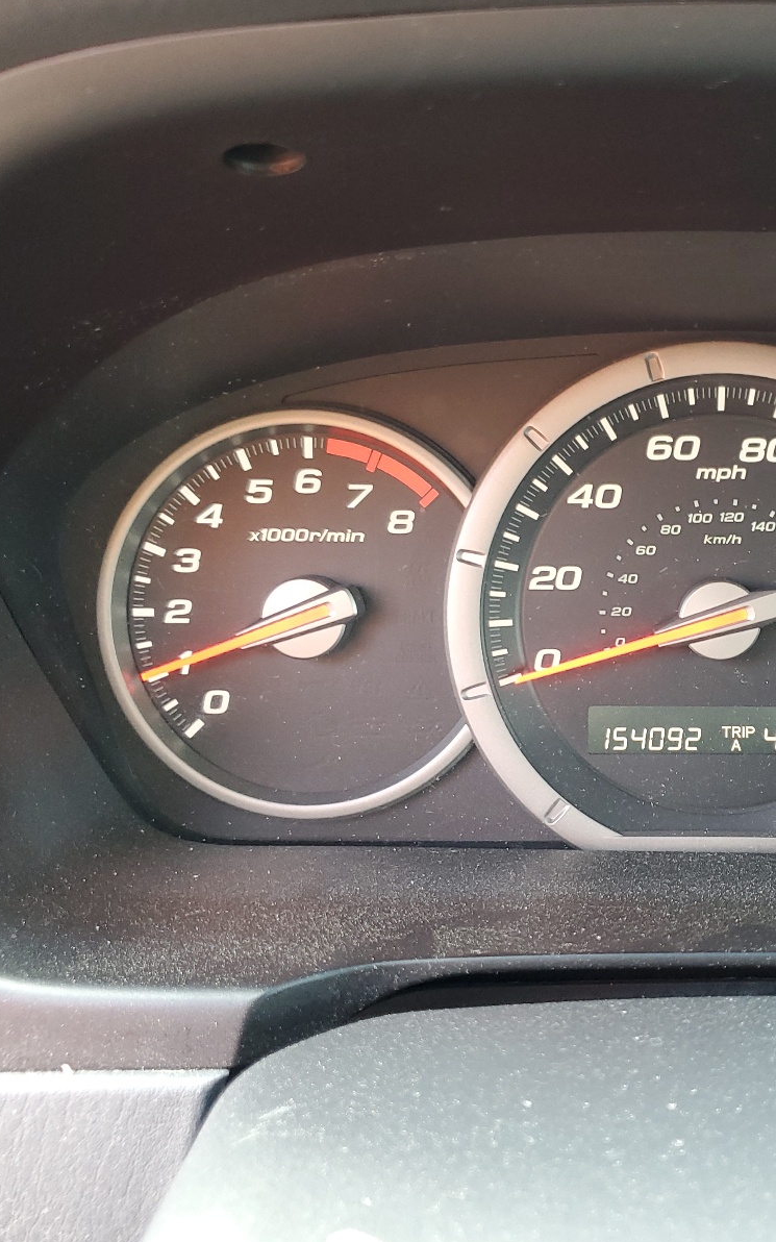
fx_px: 1252
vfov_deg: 52.7
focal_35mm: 37
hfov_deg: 33.1
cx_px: 659
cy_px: 623
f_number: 1.5
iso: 115
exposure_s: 1/60.2
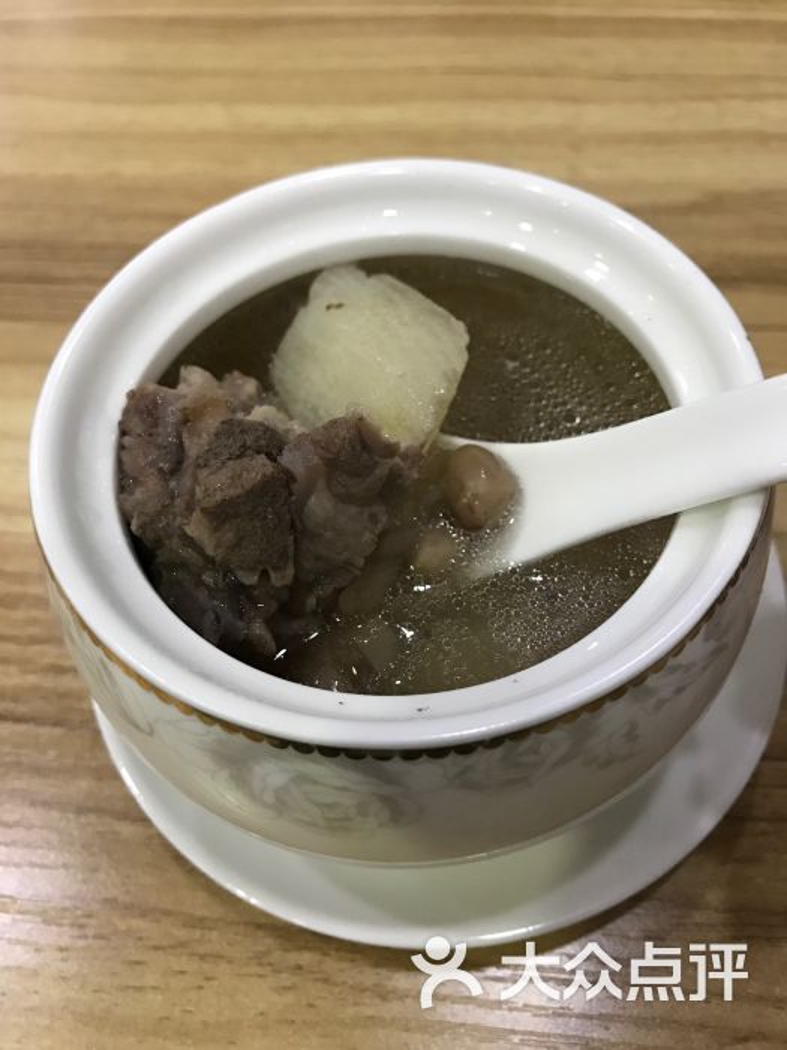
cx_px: 394
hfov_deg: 49.7
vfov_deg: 63.4
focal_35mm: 28
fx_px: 849
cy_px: 525
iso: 64
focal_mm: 3.99
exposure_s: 1/17
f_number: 1.8
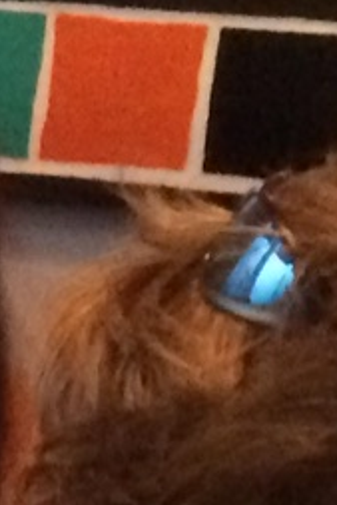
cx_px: -1089
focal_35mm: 244
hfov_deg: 5.0
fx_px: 3421
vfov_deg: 8.2
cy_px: 792
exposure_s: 1/17
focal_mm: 4.15
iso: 400
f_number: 2.2
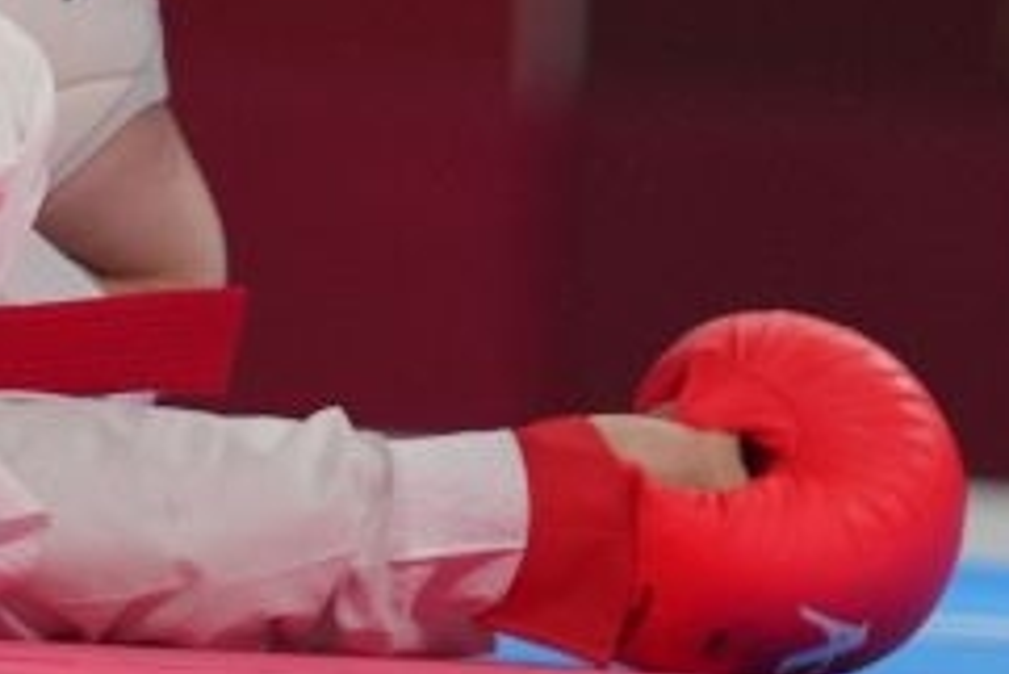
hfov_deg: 1.4
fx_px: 41869
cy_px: -1817
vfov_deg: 0.9
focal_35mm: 1493
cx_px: -1063
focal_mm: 200
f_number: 2.8
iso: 640
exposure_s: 1/1000
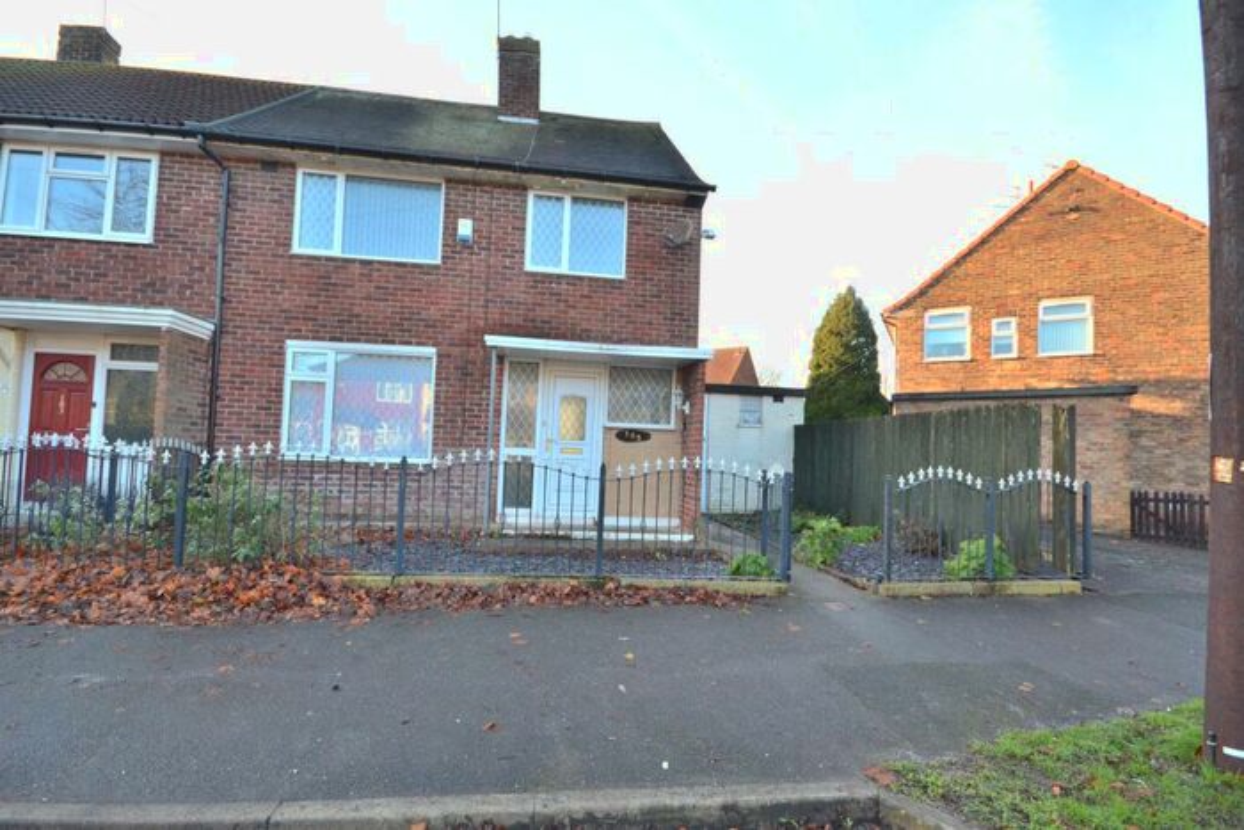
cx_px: 622
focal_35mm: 15
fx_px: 518
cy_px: 415
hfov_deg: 100.4
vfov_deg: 77.4
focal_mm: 10
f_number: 5.6
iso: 360
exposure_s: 1/125
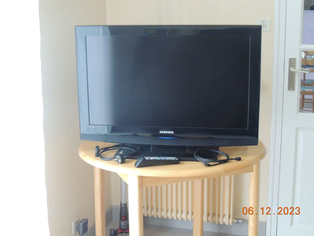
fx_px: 499
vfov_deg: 26.6
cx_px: 157
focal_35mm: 55
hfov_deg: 34.9
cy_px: 118
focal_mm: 9.8
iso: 800
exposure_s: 1/8
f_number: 3.7
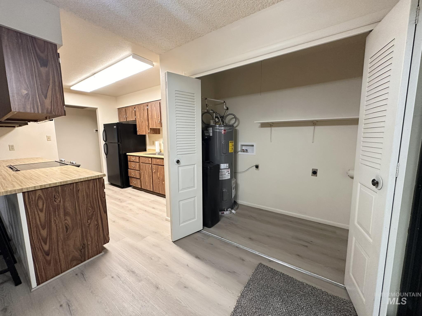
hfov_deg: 102.1
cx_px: 211
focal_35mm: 14
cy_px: 158
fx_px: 171
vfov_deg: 85.7
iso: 250
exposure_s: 1/120
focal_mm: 2.22
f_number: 2.2
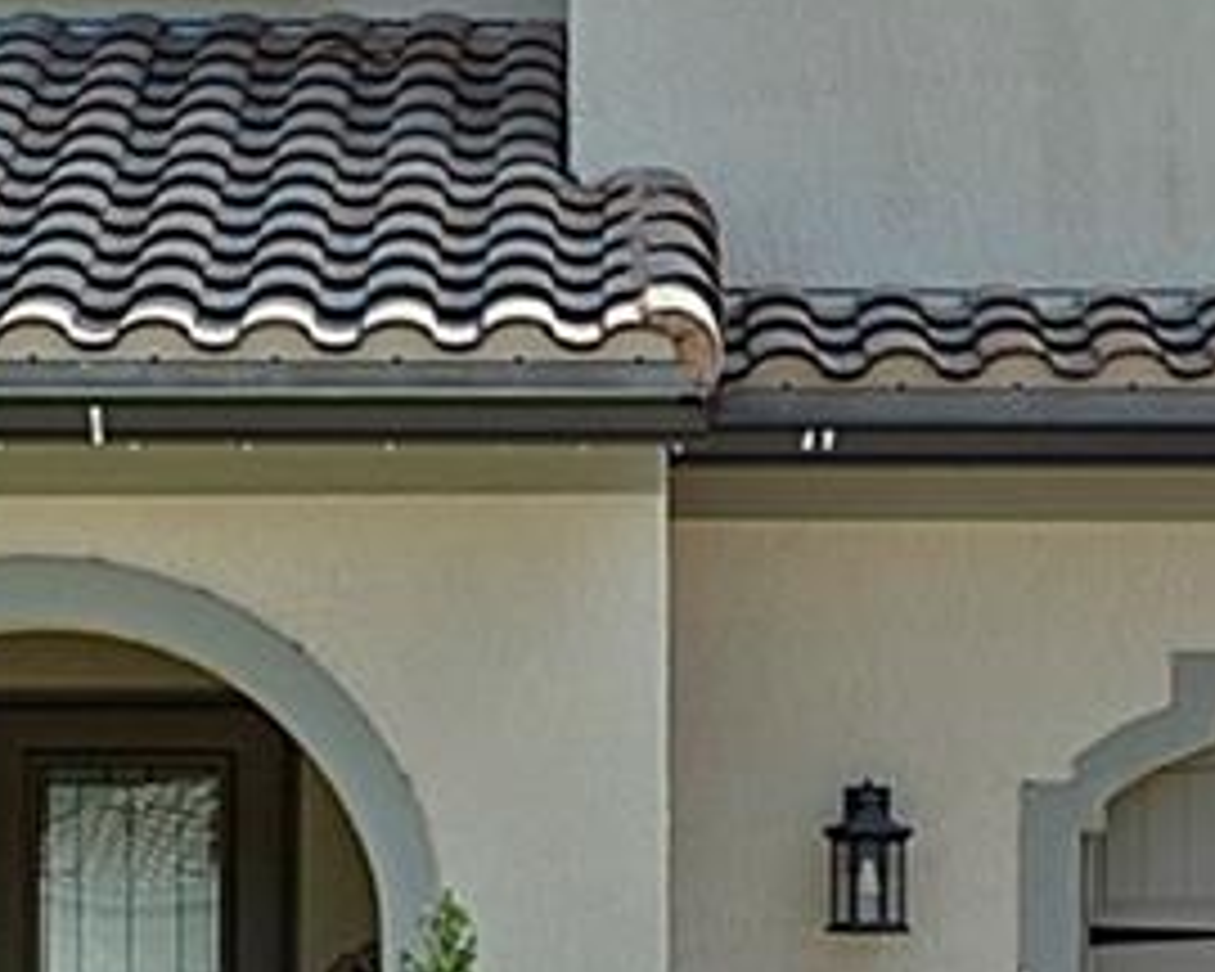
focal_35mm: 200
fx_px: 7192
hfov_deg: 9.6
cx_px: 1017
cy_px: 400
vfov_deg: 7.7
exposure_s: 1/100
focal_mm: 24
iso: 100
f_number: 8
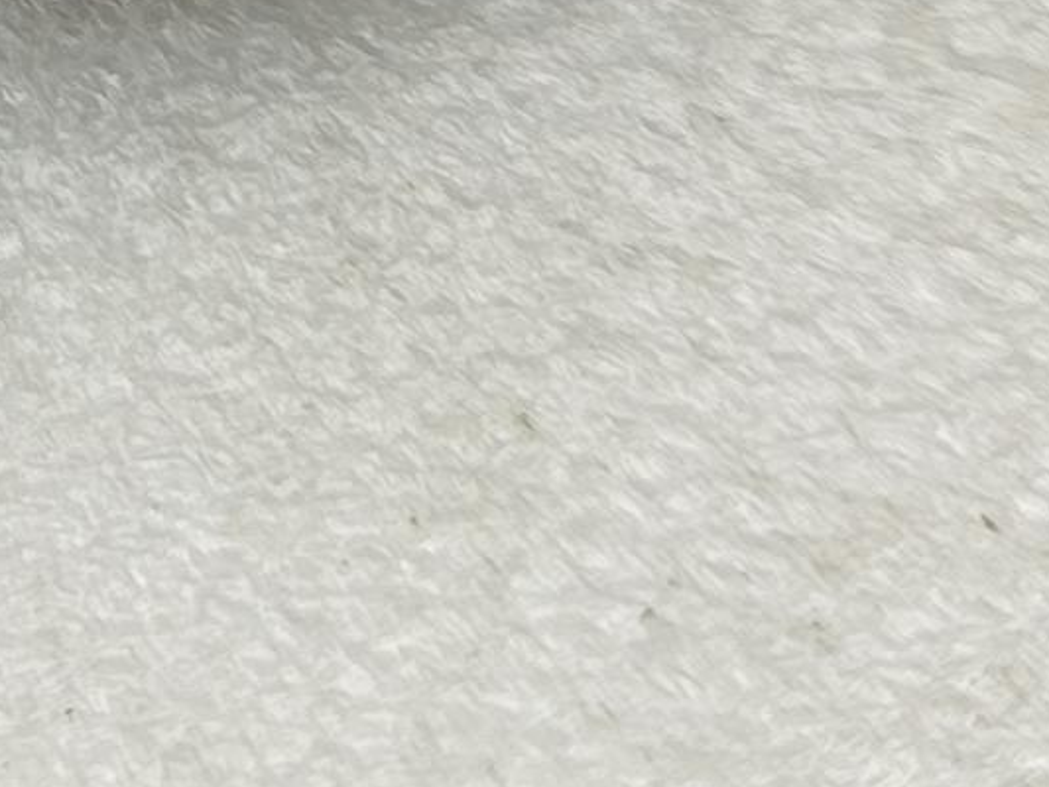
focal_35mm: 113
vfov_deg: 11.5
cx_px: -691
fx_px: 3425
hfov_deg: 15.5
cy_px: -914
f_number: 1.65
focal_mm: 5.26
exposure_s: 1/150
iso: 50
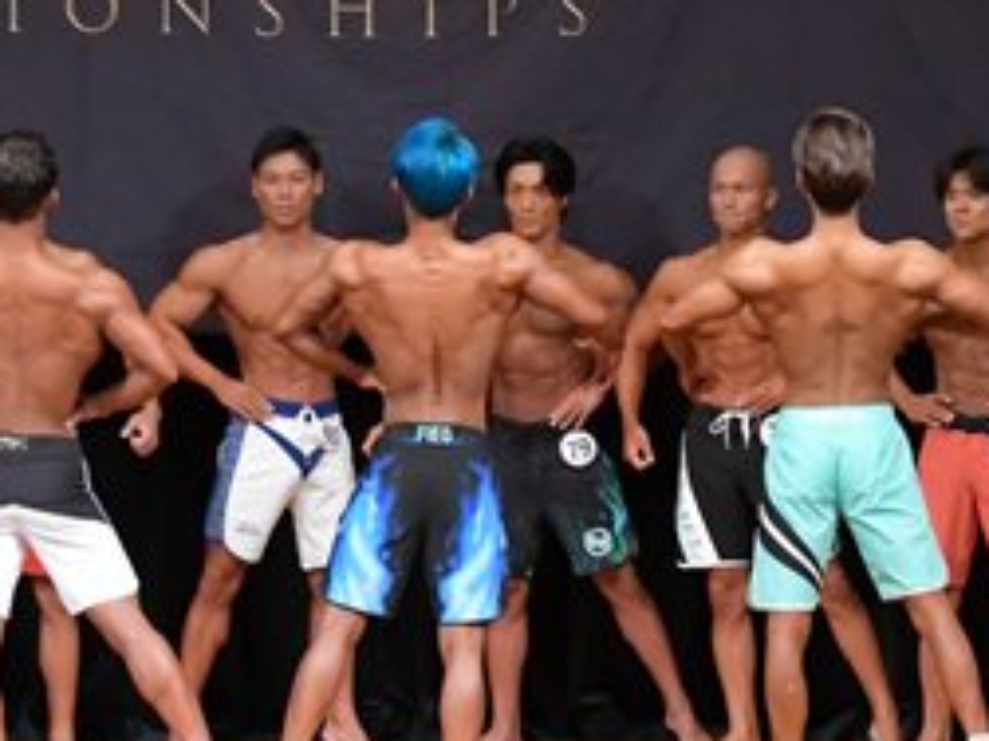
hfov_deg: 6.2
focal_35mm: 321
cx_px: 707
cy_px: 327
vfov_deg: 4.6
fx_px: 9167
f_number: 5.6
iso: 5000
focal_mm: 72
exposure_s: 1/400
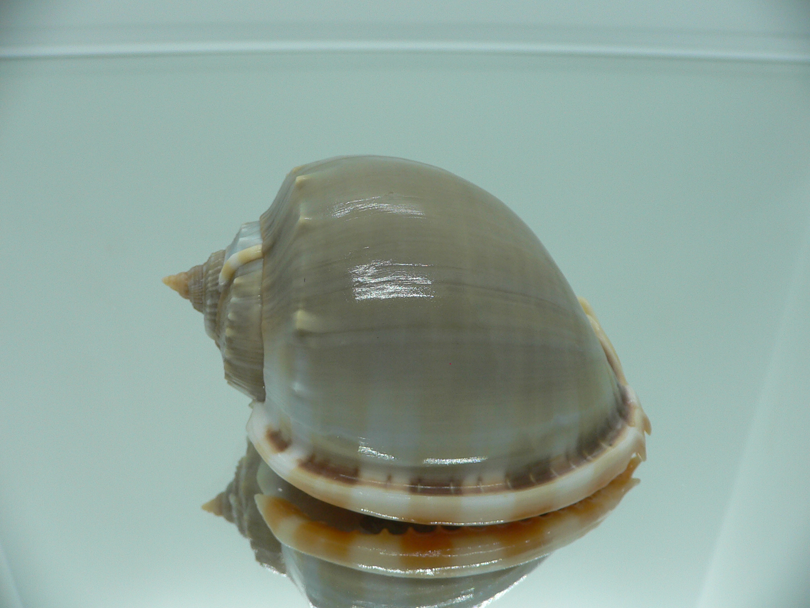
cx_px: 405
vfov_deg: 40.7
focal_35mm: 35
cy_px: 304
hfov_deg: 52.6
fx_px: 819
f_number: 2.8
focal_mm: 4.6
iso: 80
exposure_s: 1/60
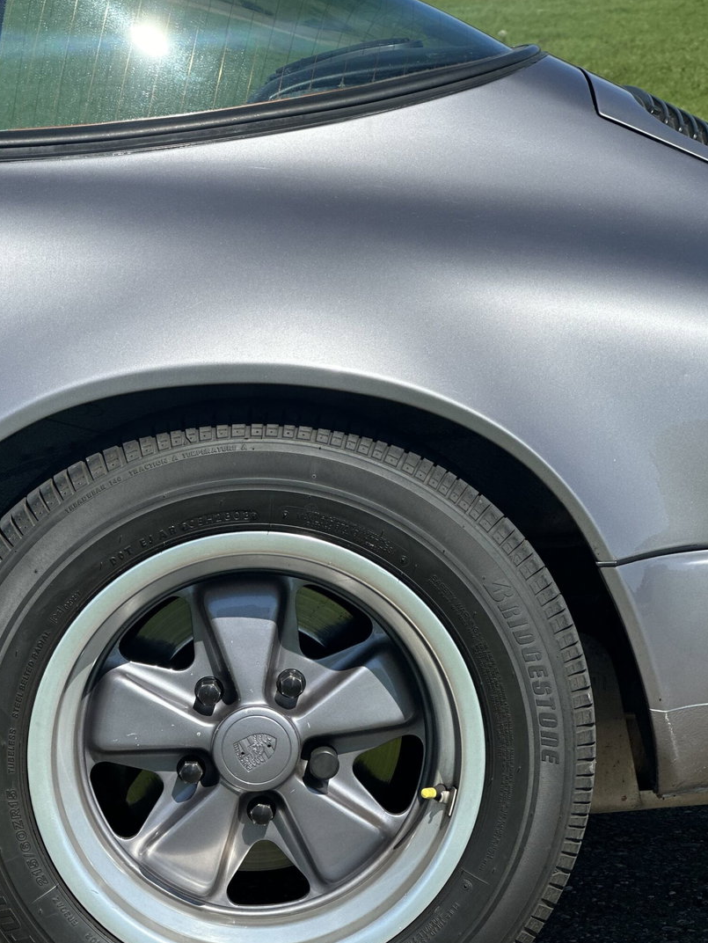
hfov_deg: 15.1
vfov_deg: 20.0
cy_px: 585
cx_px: 289
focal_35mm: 98
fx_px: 2670
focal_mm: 9
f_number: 2.8
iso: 32
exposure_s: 1/861
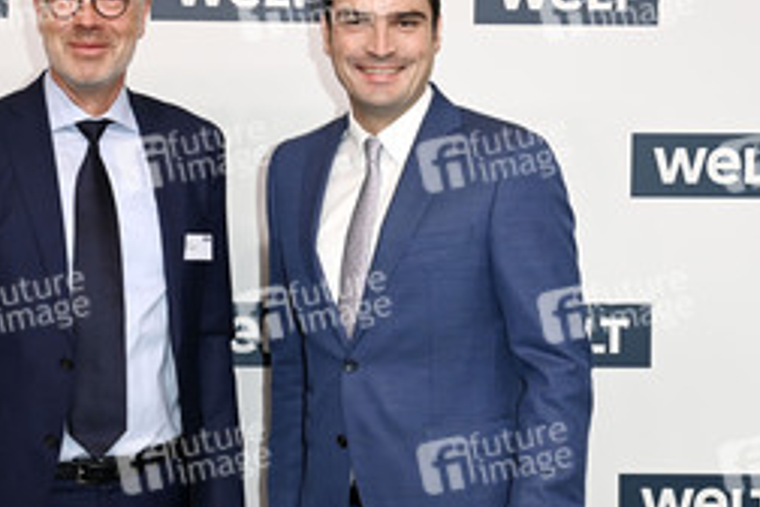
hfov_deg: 21.8
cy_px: 232
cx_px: 234
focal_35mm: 93
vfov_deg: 14.7
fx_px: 1963
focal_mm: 52
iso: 1600
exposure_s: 1/200
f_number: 6.3
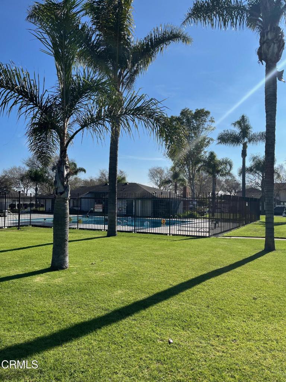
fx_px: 286
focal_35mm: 26
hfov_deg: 53.1
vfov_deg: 67.3
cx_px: 143
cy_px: 191
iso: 50
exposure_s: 1/5076
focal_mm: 5.1
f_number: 1.6
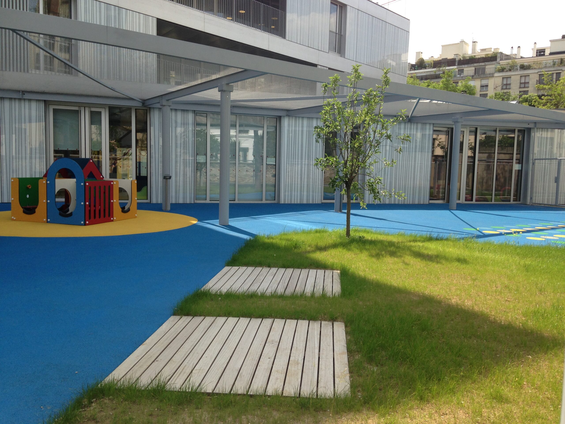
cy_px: 212
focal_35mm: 33
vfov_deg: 42.9
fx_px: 539
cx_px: 282
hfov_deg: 55.4
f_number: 2.4
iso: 50
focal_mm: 4.12
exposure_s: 1/669
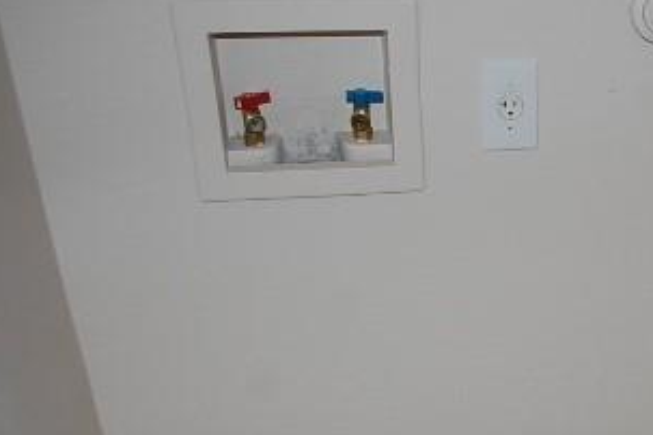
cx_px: 642
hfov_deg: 32.4
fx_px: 1034
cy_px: 448
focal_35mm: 57
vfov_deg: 22.7
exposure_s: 1/60
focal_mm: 18
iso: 400
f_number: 3.5
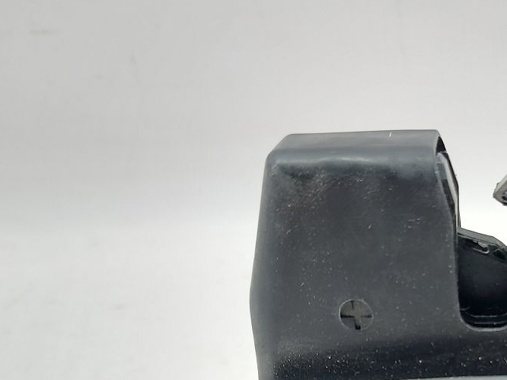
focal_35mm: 50
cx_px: 464
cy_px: 385
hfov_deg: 35.7
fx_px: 732
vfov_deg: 27.3
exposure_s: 1/50
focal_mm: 5.23
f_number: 1.8
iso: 160
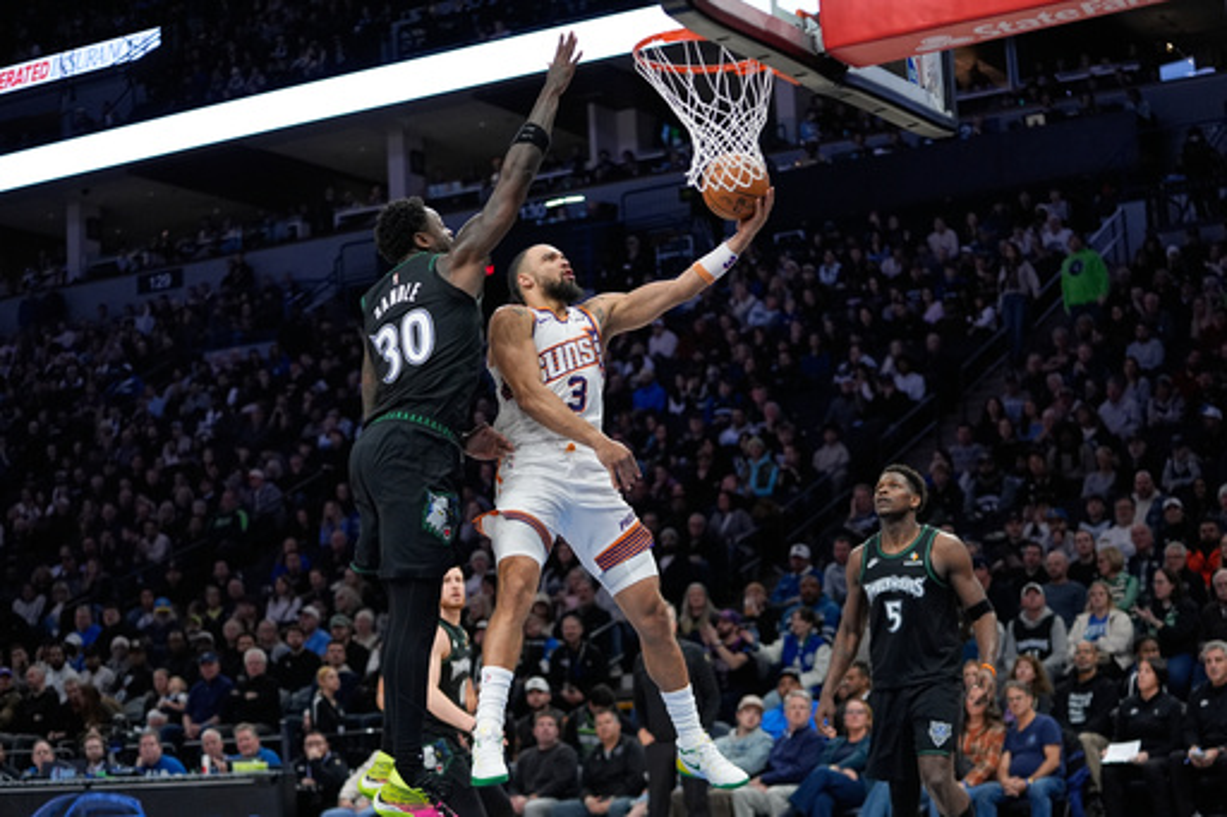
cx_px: 614
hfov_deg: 28.9
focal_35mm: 70
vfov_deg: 19.4
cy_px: 408
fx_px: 2385
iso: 2500
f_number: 2.8
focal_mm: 70
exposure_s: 1/1250
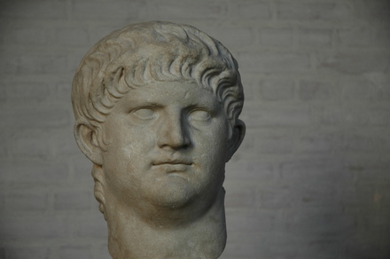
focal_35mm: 105
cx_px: 195
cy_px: 130
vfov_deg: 13.0
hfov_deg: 19.5
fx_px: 1136
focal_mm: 70
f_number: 4.5
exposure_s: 1/40
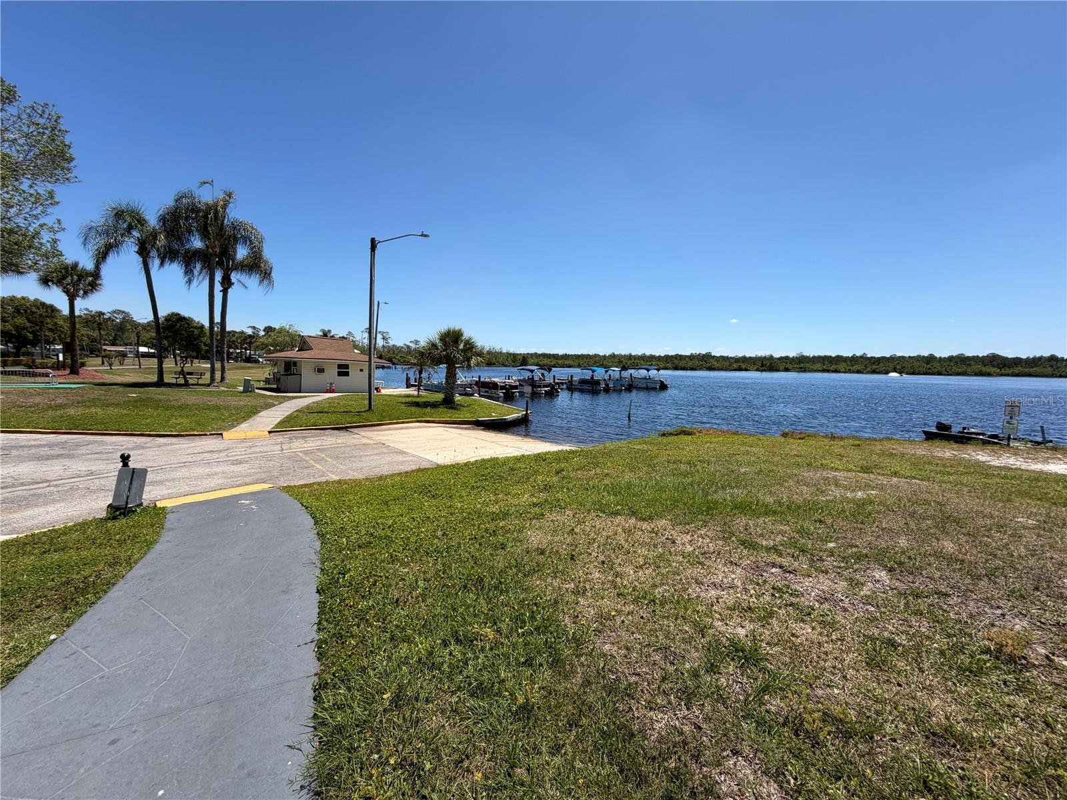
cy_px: 400
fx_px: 432
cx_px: 534
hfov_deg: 102.1
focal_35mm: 14
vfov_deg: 85.7
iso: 20
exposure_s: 1/901
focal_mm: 2.22
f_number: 2.2
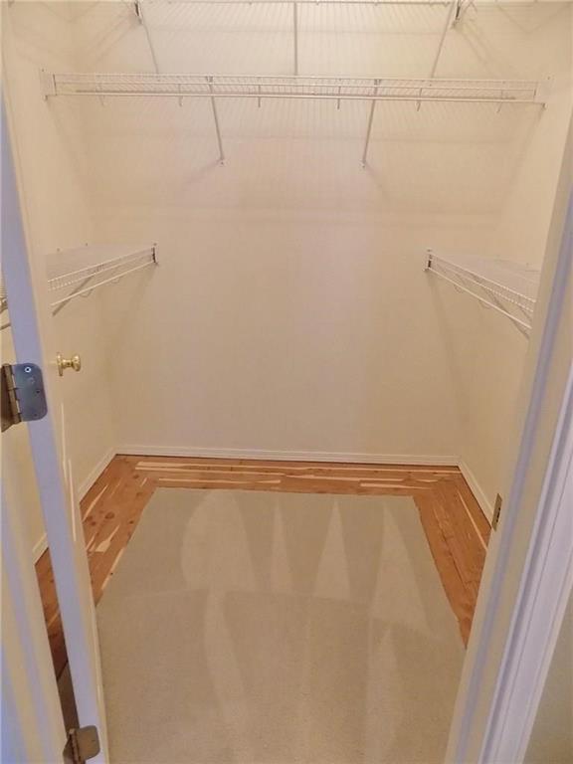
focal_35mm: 23
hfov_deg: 58.9
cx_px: 286
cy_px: 382
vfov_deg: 73.9
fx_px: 508
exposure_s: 1/20
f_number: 3.1
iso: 400
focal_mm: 4
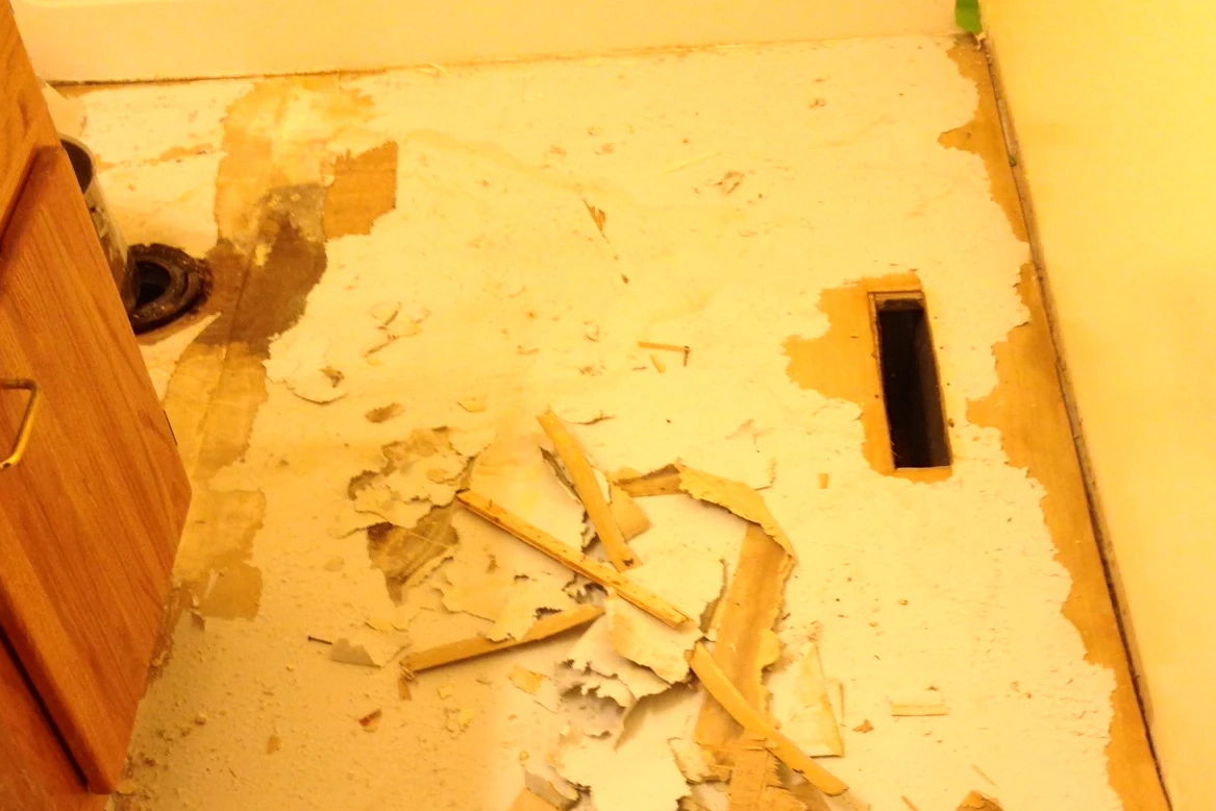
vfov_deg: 27.3
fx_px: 1621
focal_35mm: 48
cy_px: 685
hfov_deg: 41.1
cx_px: 603
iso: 100
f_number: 2.4
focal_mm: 4.12
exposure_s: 1/20
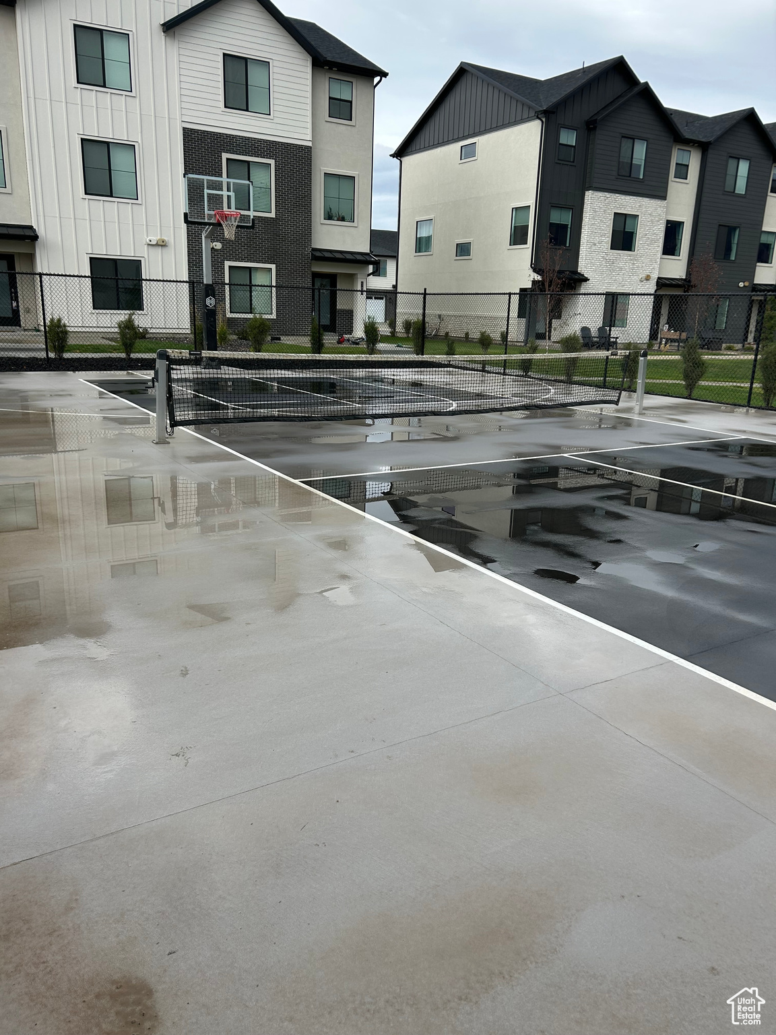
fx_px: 777
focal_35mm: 26
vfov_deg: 67.3
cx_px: 388
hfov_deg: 53.1
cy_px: 518
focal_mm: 5.7
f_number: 1.5
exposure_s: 1/1698
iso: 50
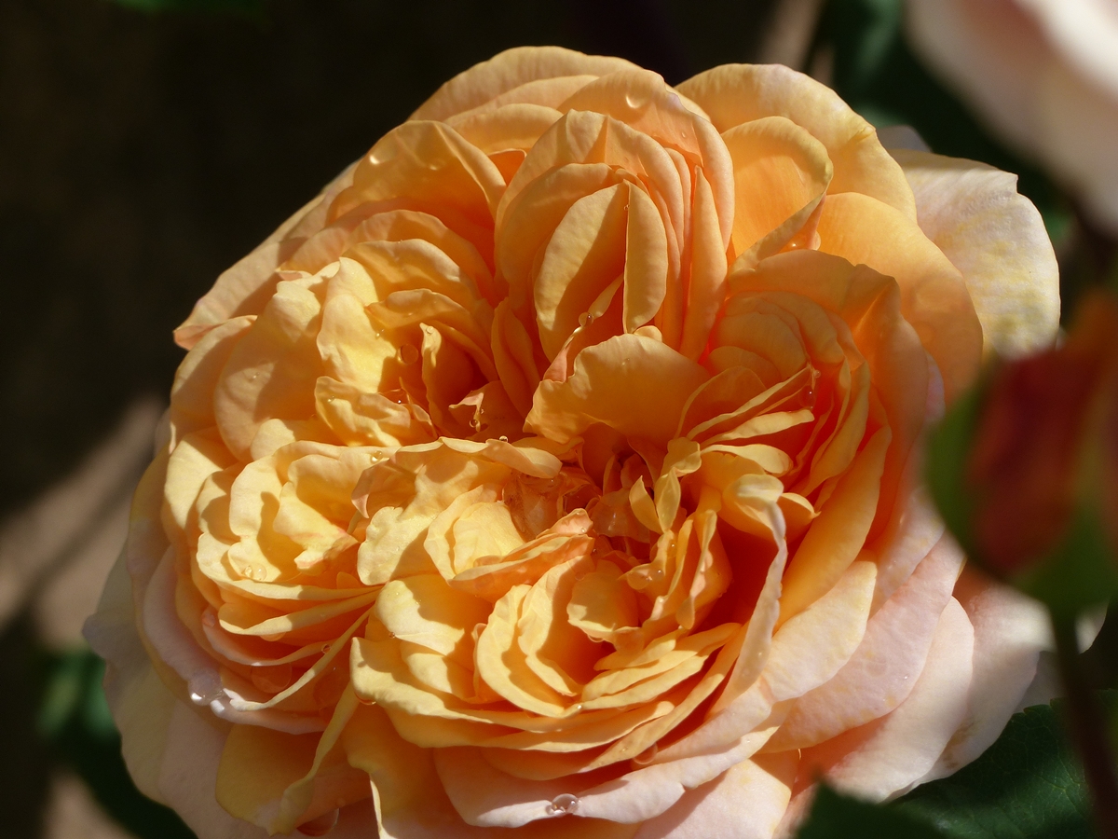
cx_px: 559
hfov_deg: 3.3
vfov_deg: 2.5
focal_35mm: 600
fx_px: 19378
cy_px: 420
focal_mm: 108
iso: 100
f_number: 4.5
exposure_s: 1/1600
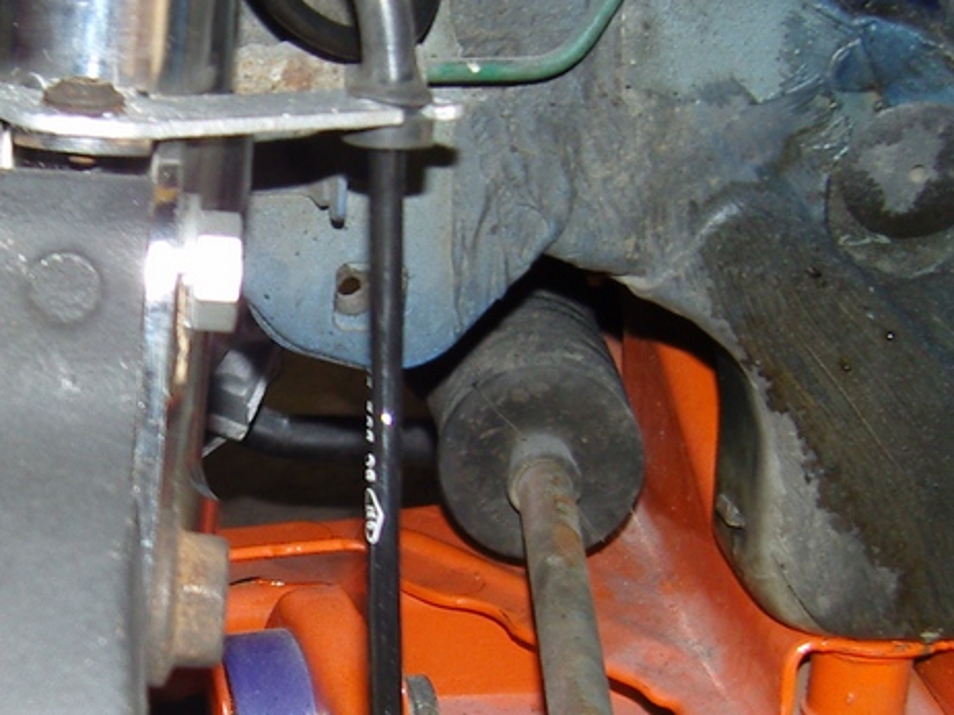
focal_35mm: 94
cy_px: 476
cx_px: 177
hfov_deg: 20.6
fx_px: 2590
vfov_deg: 15.7
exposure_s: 1/40
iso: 100
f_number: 2.8
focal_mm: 7.3
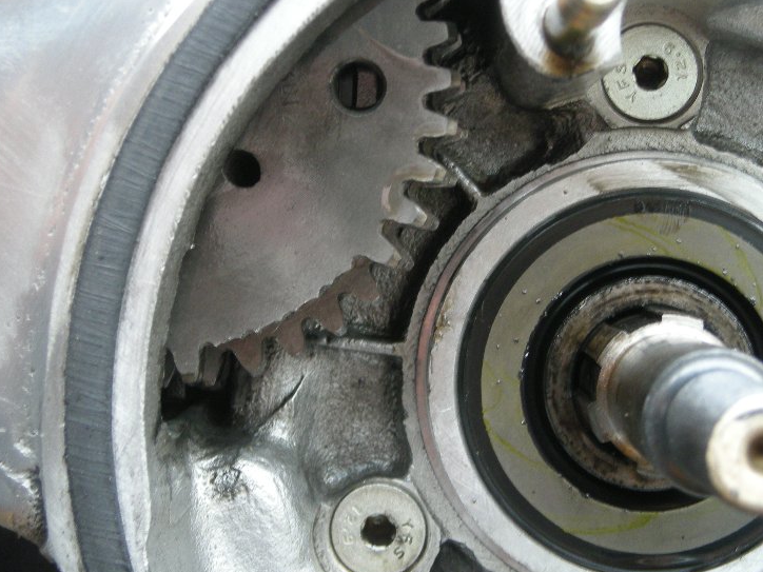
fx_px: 1852
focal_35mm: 84
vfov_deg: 17.6
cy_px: 272
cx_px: 376
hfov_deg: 23.3
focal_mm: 12.3
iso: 156
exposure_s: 1/52
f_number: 3.9
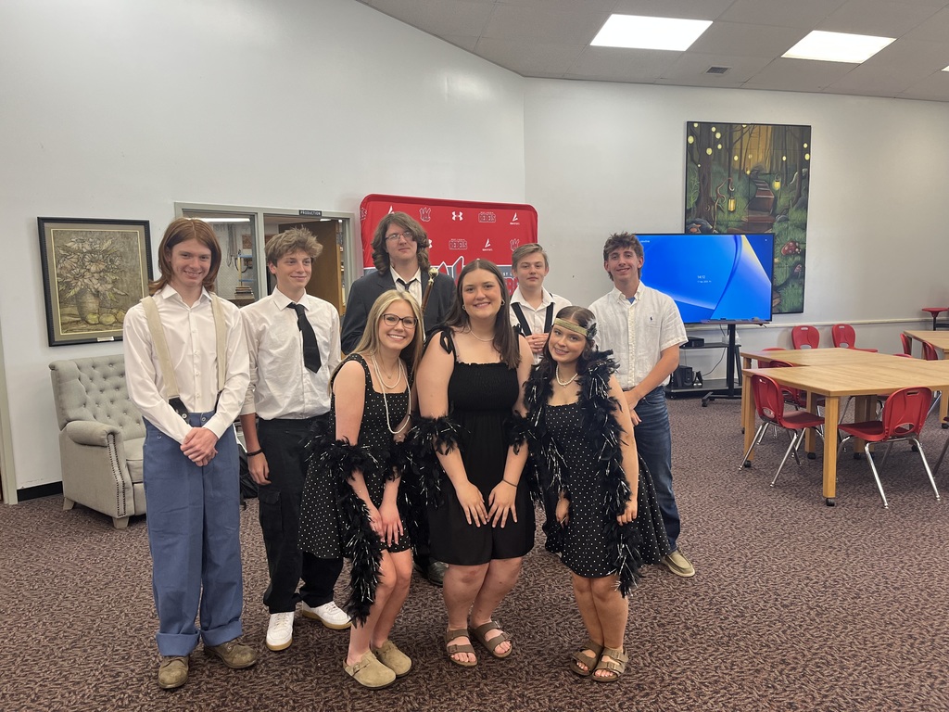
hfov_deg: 67.3
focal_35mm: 26
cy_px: 356
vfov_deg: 53.1
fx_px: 713
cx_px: 474
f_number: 1.6
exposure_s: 1/120
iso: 125
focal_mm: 5.1
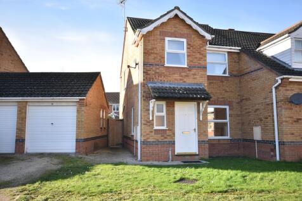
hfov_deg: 61.9
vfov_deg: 43.6
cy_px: 100
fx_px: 252
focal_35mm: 30
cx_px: 151
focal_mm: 20
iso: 160
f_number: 6.3
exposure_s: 1/160
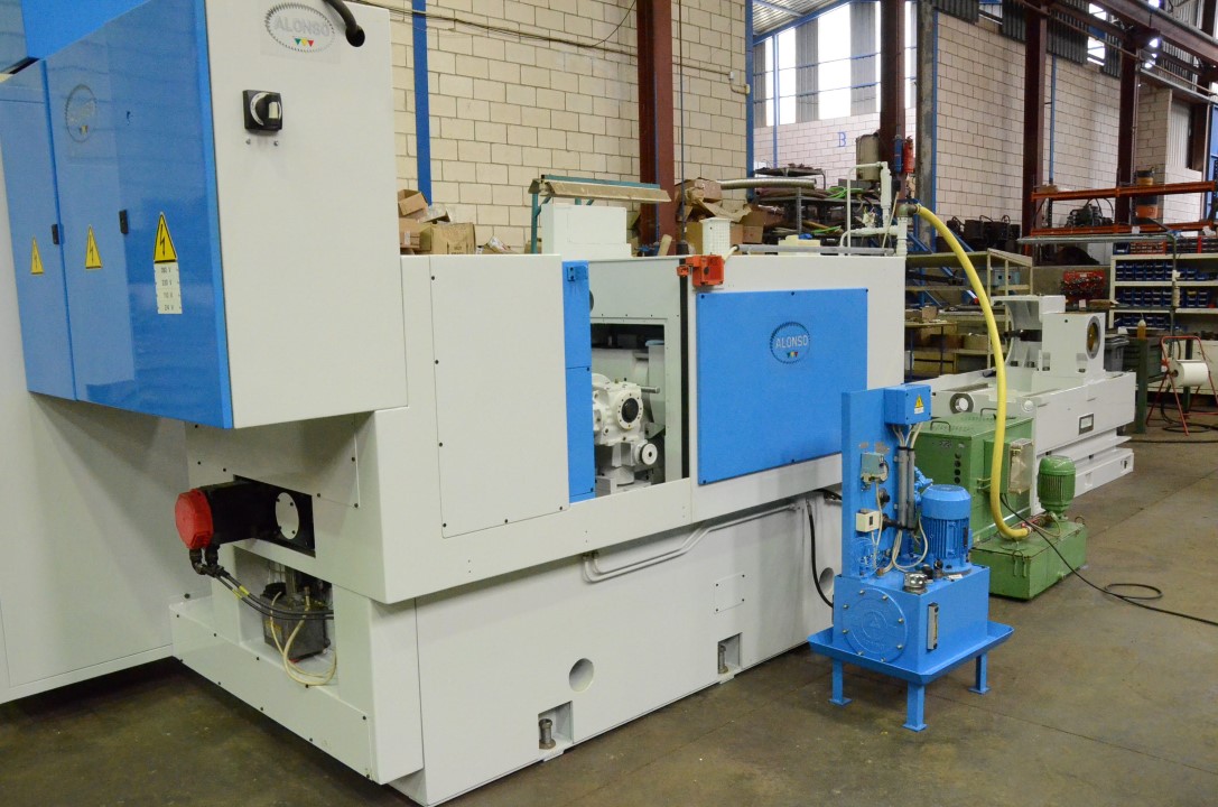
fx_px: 1013
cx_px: 609
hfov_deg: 62.0
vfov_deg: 43.4
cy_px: 404
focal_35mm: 30
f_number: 7.1
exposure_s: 1/200
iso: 6400
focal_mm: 20
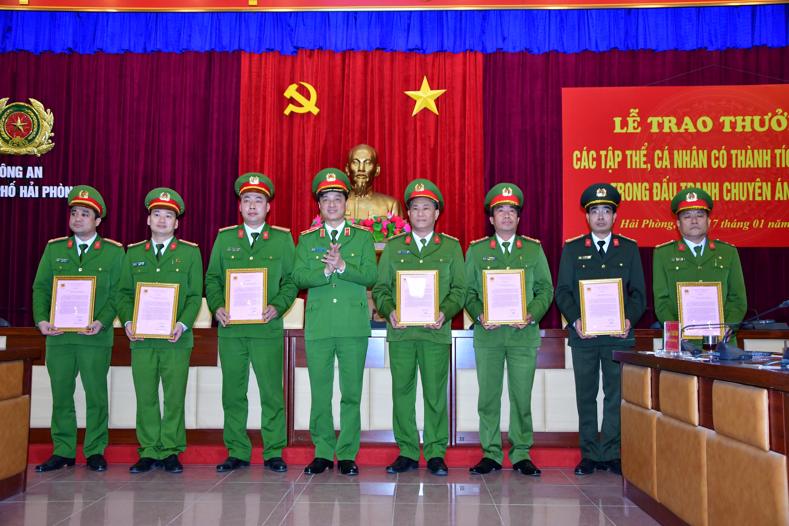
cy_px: 263
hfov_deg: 51.3
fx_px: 822
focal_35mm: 38
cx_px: 394
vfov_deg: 35.5
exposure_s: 1/200
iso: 1250
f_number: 4
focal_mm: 25
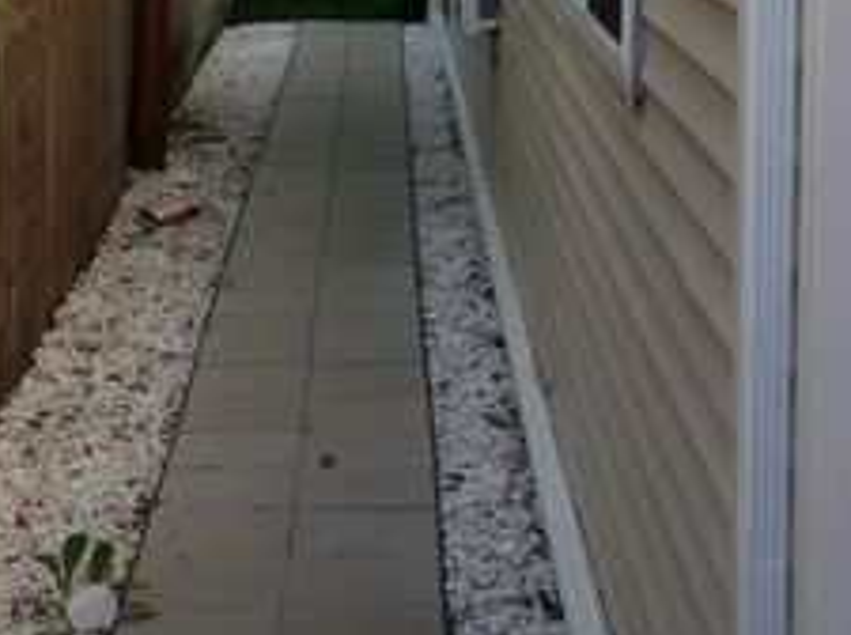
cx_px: 231
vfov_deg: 15.0
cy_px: 187
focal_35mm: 98
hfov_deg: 19.9
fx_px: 2405
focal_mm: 4.12
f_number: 2.4
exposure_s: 1/204
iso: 50
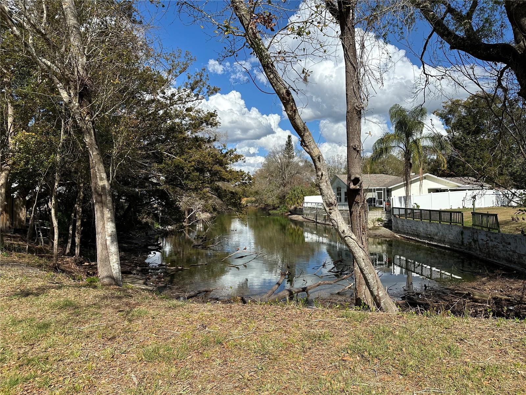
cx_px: 263
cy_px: 198
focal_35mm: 24
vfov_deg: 56.8
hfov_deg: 71.6
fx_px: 365
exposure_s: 1/5848
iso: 80
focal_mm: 6.86
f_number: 1.78
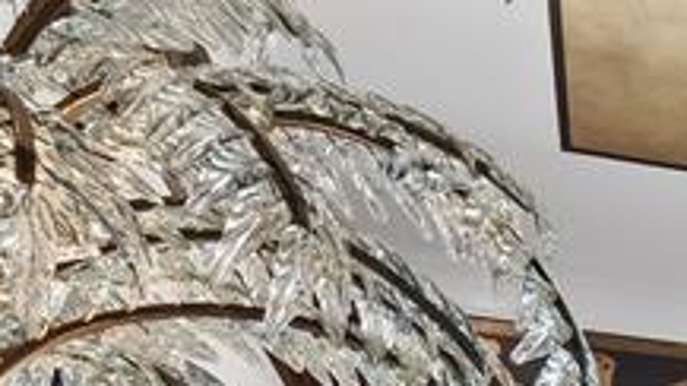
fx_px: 1311
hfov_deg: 23.5
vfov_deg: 13.0
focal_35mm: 72
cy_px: 911
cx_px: 1026
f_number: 11
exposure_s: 1/5
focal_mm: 7
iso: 200
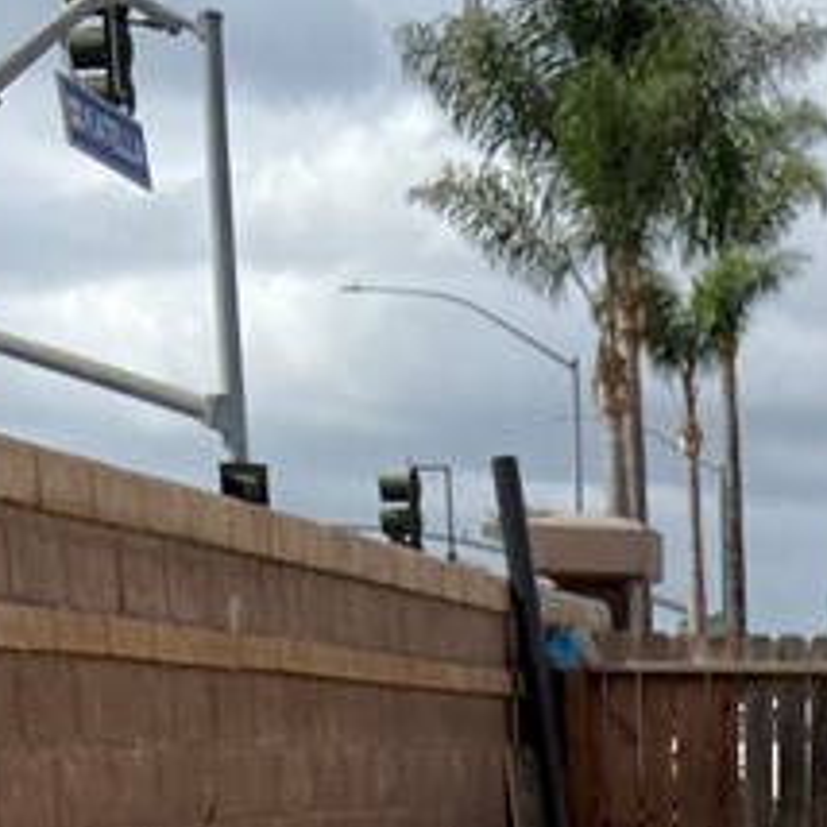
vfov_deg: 13.2
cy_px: 1754
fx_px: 2973
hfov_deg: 15.1
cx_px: 1059
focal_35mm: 110
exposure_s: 1/4292
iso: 32
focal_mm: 4.25
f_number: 1.8
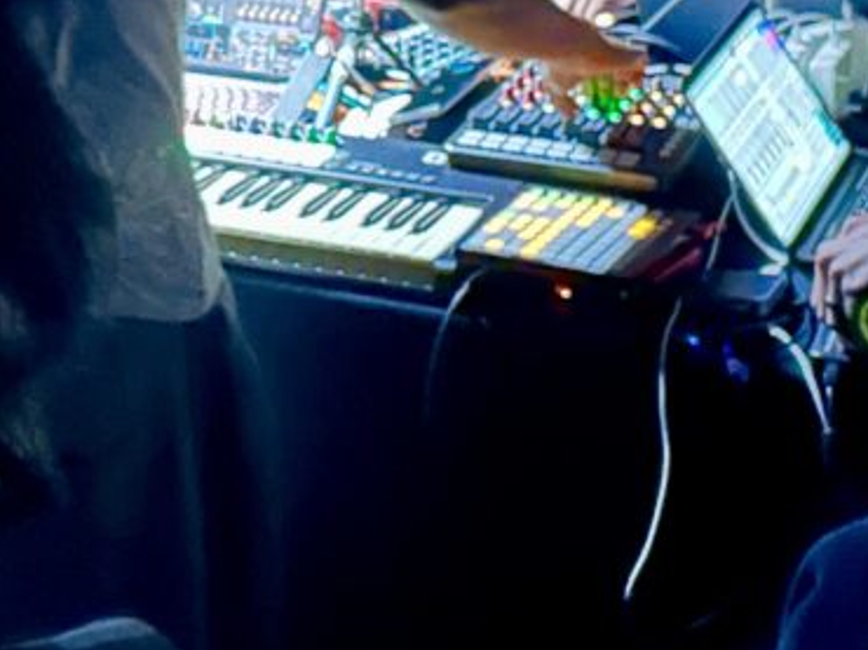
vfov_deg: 19.4
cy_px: -99
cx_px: 373
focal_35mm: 72
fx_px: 1804
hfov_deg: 27.0
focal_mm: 5.7
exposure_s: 1/9
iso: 1250
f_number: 1.5
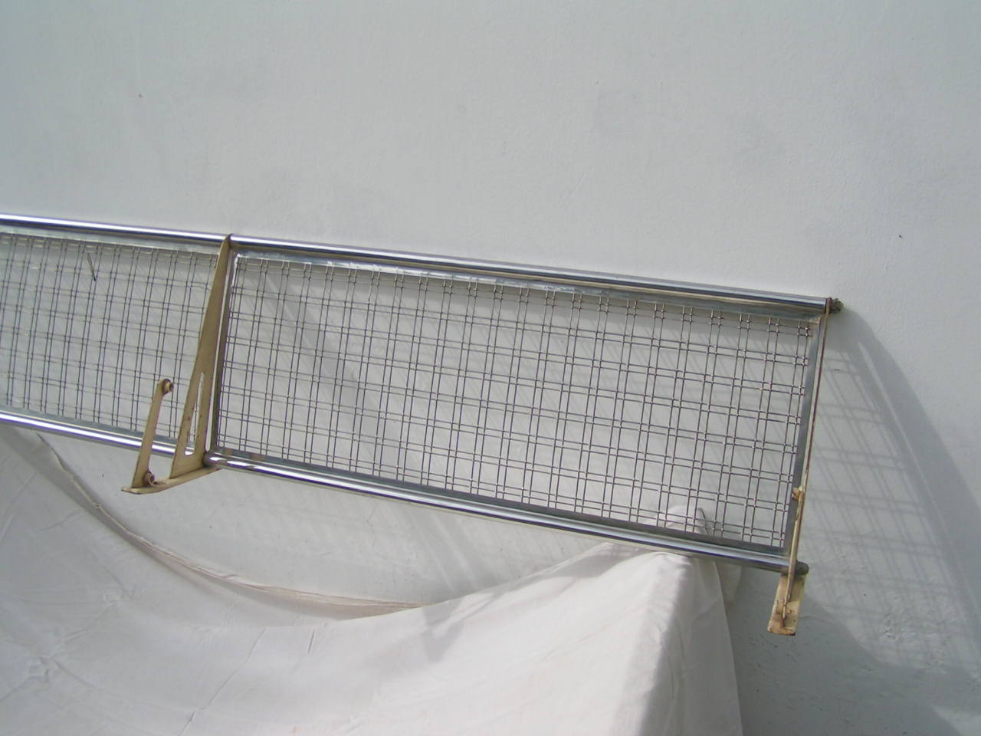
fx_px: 1077
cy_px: 368
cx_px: 490
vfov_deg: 37.7
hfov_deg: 49.0
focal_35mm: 38
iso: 50
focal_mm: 5.8
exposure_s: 1/1000
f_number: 3.5
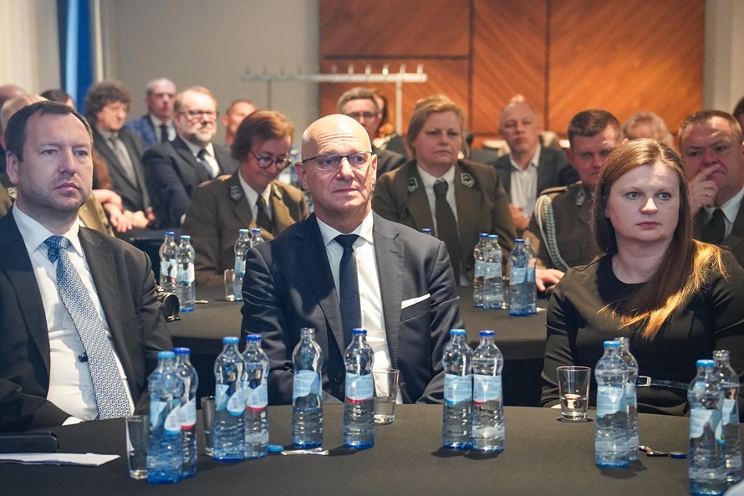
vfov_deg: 11.6
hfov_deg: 17.3
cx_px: 334
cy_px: 230
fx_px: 2438
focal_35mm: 118
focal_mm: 70
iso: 6400
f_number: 4
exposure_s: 1/160
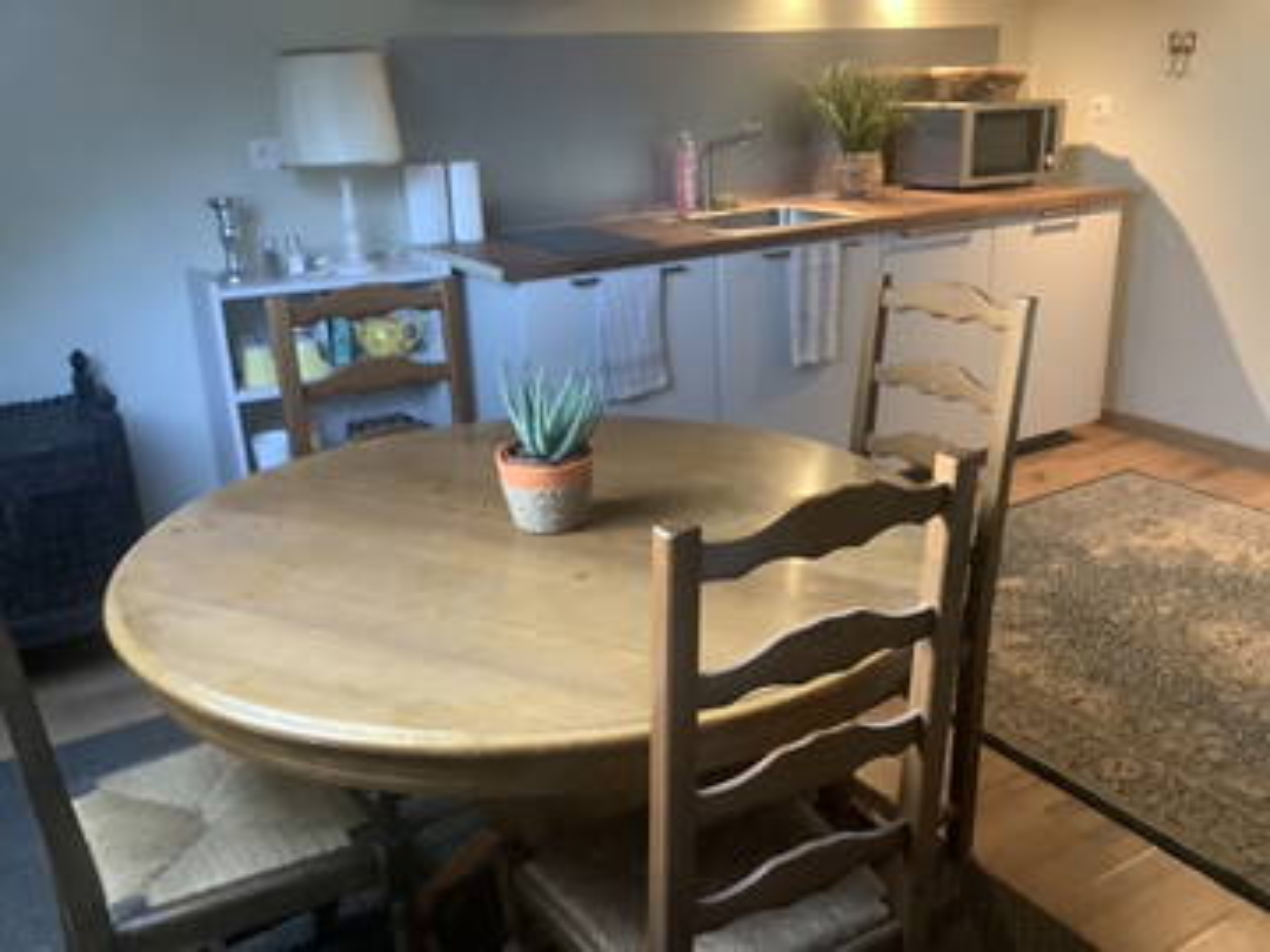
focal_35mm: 31
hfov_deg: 58.4
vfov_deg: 45.4
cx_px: 635
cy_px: 476
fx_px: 1137
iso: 320
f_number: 2.4
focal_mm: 3.3
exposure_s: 1/60
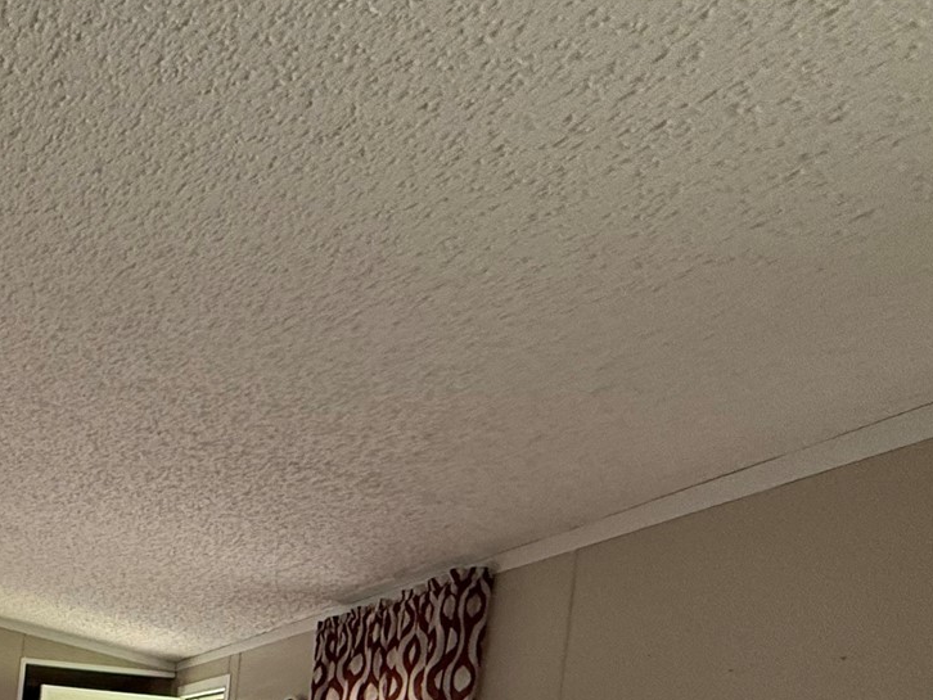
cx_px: -109
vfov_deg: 33.2
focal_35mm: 37
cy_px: 790
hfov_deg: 40.0
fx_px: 998
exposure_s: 1/99
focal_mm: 2.22
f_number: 2.2
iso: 250
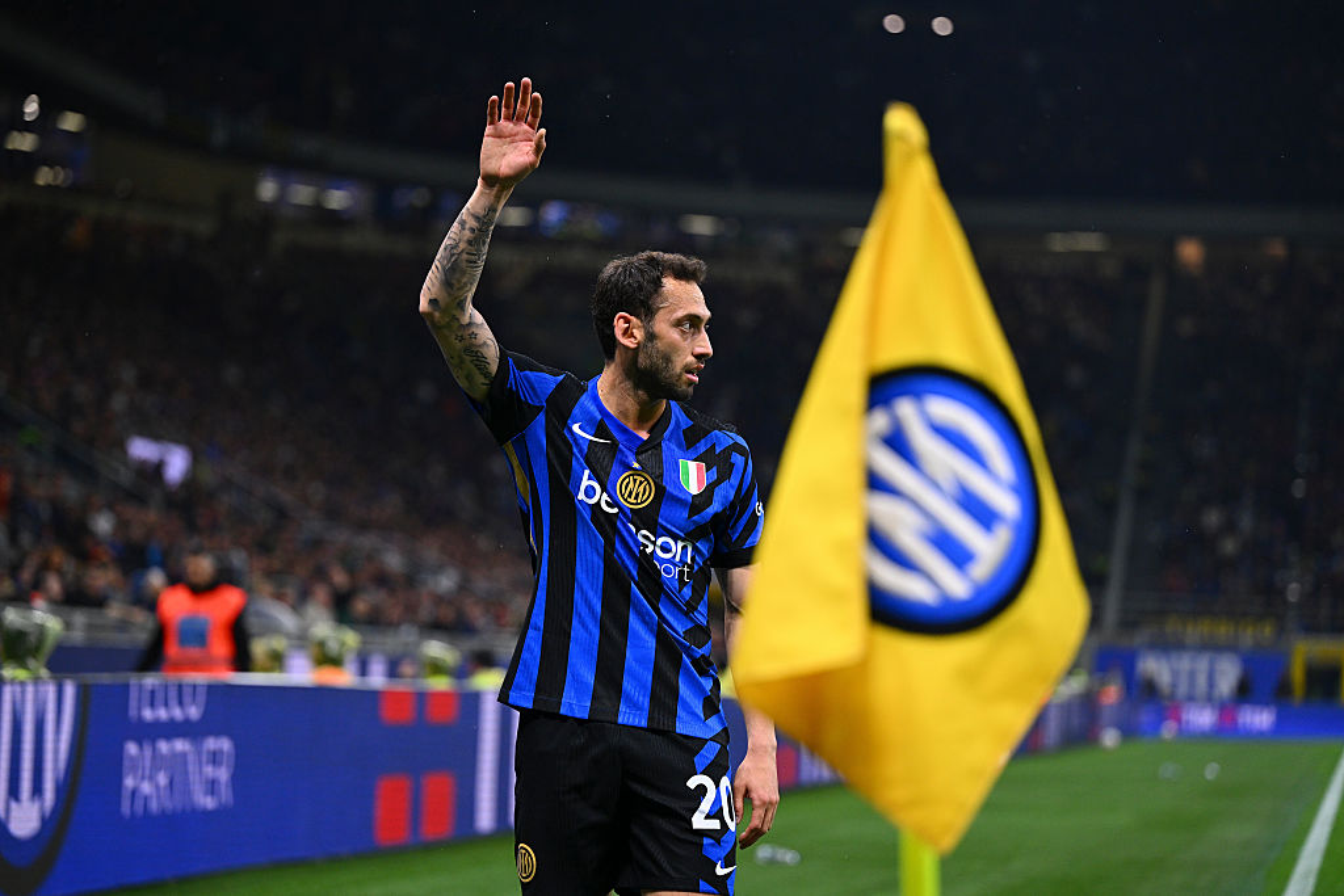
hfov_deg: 17.8
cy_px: 448
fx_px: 4294
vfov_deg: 11.9
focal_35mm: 115
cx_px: 672
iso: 2000
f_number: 2.8
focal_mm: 115
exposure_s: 1/1600
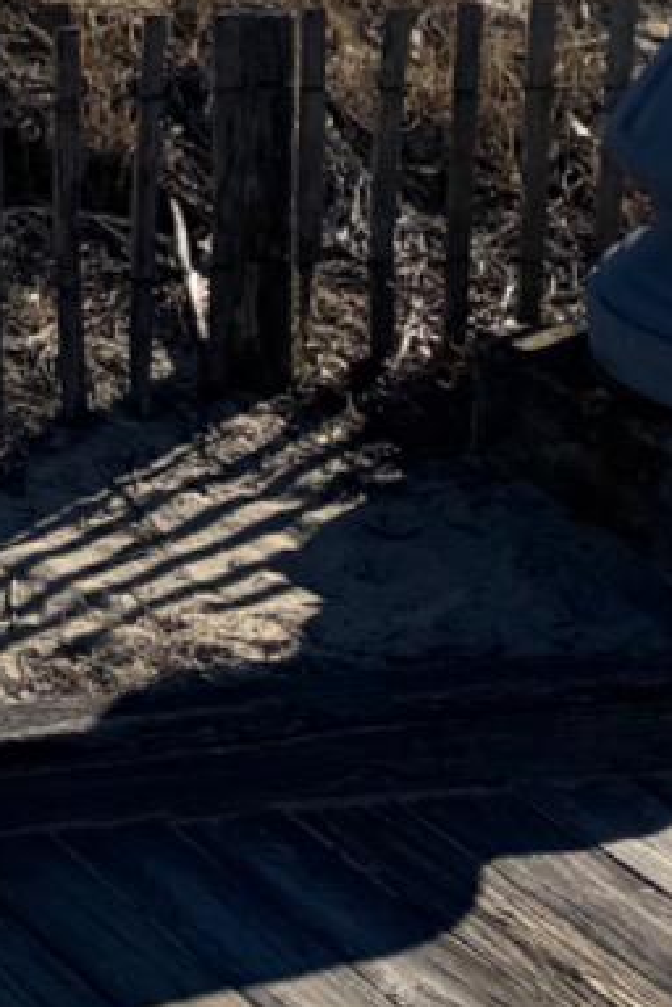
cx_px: -1651
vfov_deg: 13.4
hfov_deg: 8.0
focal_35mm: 133
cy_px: -941
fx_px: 3724
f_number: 1.78
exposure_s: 1/9009
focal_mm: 6.76
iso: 80
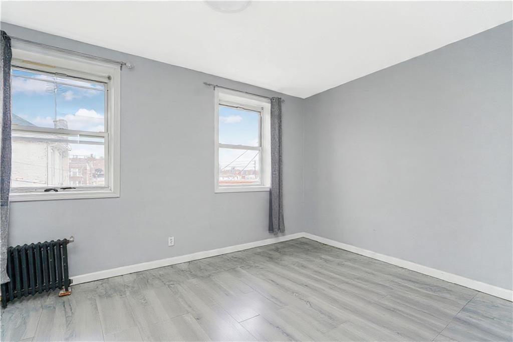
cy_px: 171
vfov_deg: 73.7
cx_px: 256
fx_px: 228
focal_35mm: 16
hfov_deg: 96.8
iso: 50
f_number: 5.6
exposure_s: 1/60
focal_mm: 16
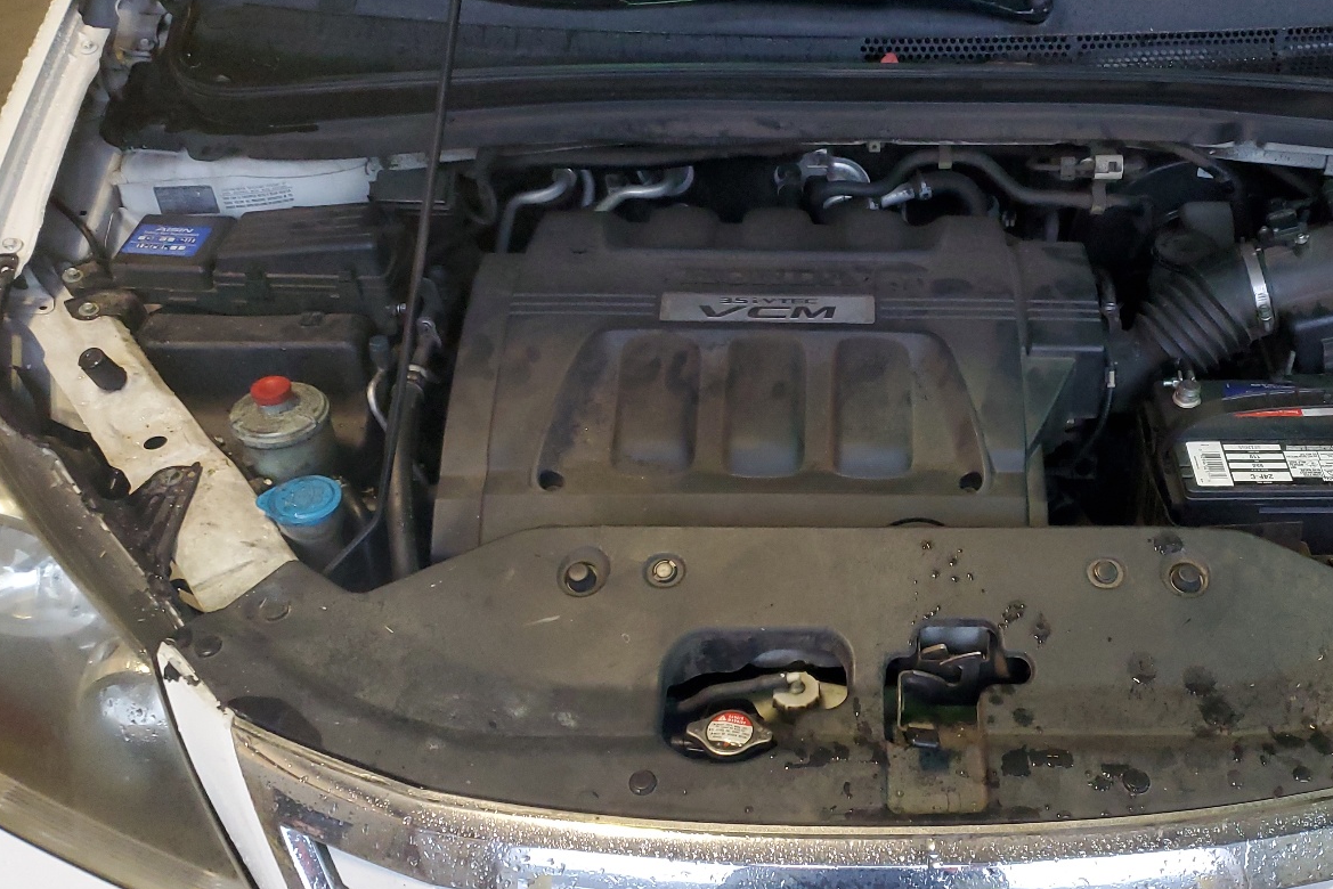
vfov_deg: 35.9
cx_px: 880
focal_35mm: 37
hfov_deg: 51.0
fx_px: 1370
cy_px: 494
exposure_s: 1/60.2
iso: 249
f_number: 1.5
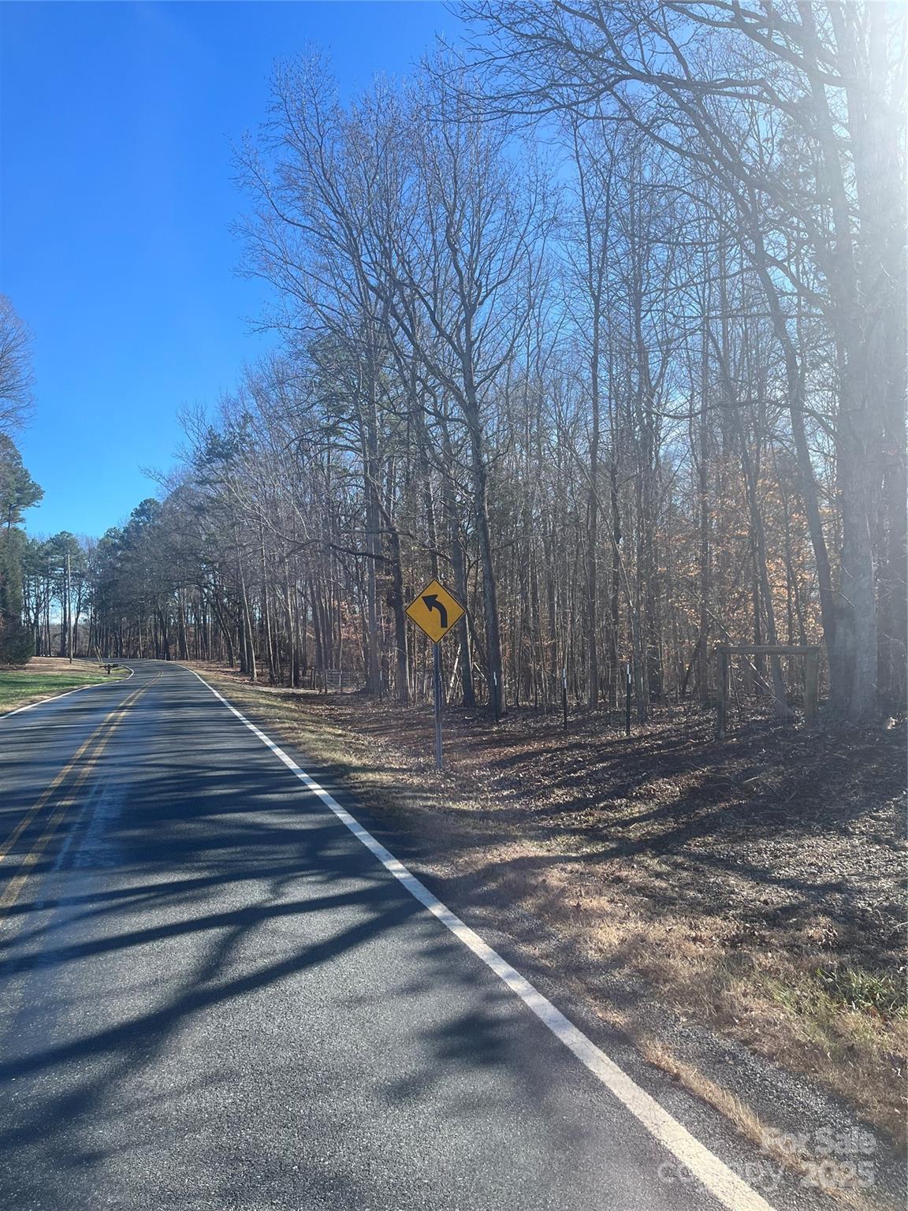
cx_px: 454
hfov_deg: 53.1
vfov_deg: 67.3
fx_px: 909
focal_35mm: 26
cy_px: 606
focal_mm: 5.1
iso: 50
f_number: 1.6
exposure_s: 1/1536
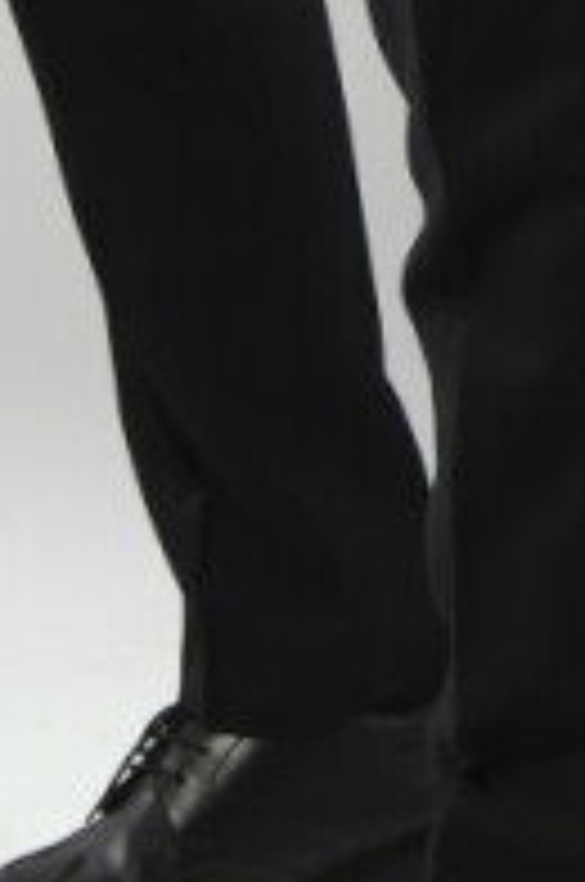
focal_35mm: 233
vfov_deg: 8.3
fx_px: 5699
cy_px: -1026
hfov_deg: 5.9
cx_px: 108
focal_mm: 38
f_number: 5.6
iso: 400
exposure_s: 1/125
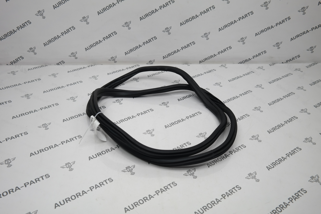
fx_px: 294
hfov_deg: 57.2
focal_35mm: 33
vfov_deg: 40.0
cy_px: 107
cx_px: 160
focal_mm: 22
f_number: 4
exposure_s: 1/80
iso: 100
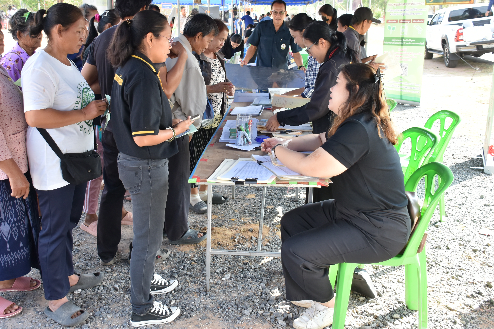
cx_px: 221
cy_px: 119
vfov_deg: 36.6
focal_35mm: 36
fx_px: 494
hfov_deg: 53.0
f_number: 3.5
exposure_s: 1/250
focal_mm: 18
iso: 280
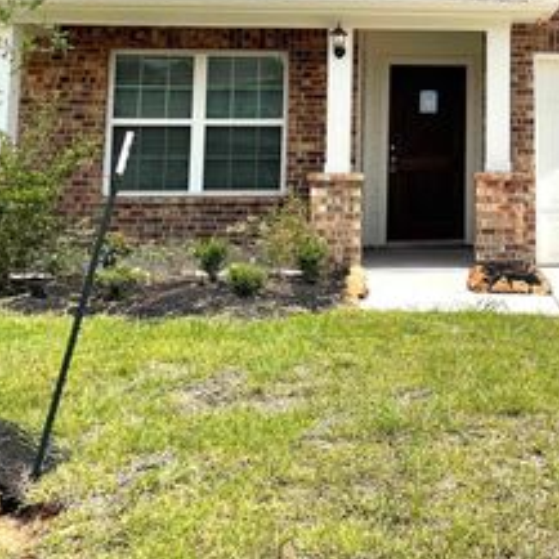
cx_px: 520
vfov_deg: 31.0
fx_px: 968
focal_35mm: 53
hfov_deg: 30.5
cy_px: 79
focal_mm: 4.2
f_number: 1.6
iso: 32
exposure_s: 1/5814
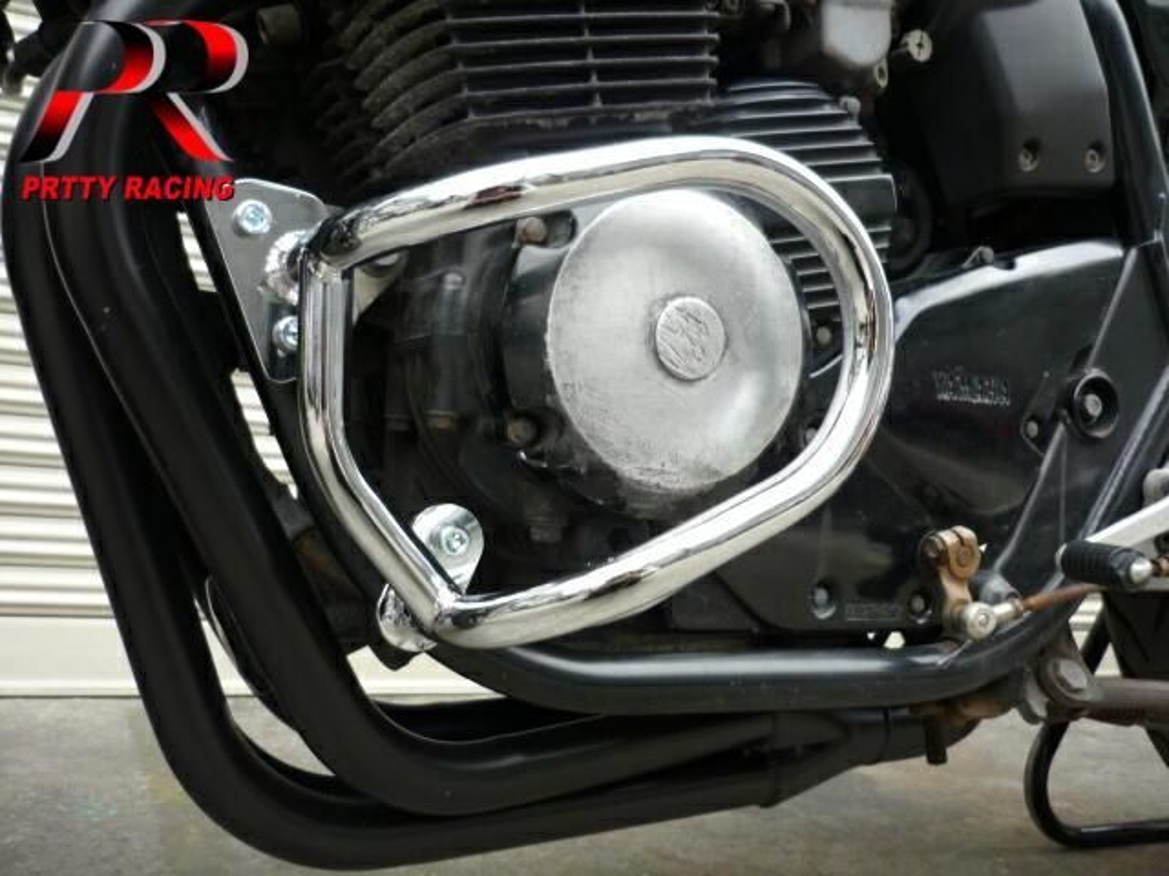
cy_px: 438
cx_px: 584
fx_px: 1114
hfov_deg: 55.4
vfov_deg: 42.9
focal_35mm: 33
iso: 100
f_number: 2.8
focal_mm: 5.5
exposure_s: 1/160
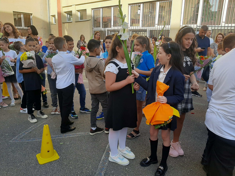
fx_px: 183
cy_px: 88
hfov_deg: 65.3
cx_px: 118
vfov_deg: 51.4
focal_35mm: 27
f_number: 1.7
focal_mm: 3.93
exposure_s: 1/512
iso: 40
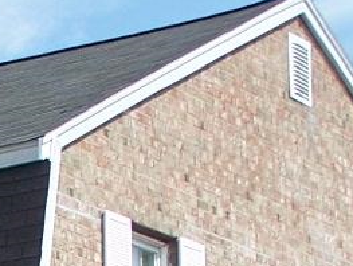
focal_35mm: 335
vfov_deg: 4.3
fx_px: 3421
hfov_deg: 5.8
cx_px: -242
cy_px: 748
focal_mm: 9.8
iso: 80
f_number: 4.5
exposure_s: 1/800
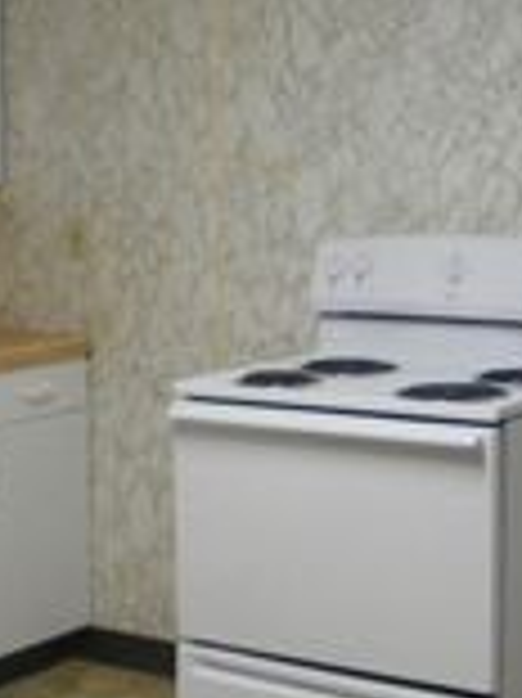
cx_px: 202
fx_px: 1691
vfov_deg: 23.3
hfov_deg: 17.5
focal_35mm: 84
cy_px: 399
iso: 160
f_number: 2.8
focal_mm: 4.6
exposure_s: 1/30
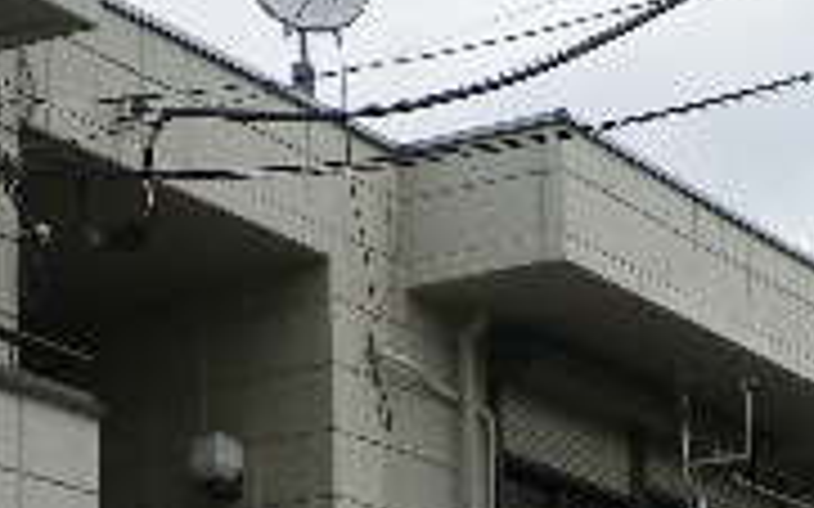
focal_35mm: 131
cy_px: 647
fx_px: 2905
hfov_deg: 15.8
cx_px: 711
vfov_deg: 9.8
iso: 80
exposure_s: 1/1000
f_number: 3.9
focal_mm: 6.36
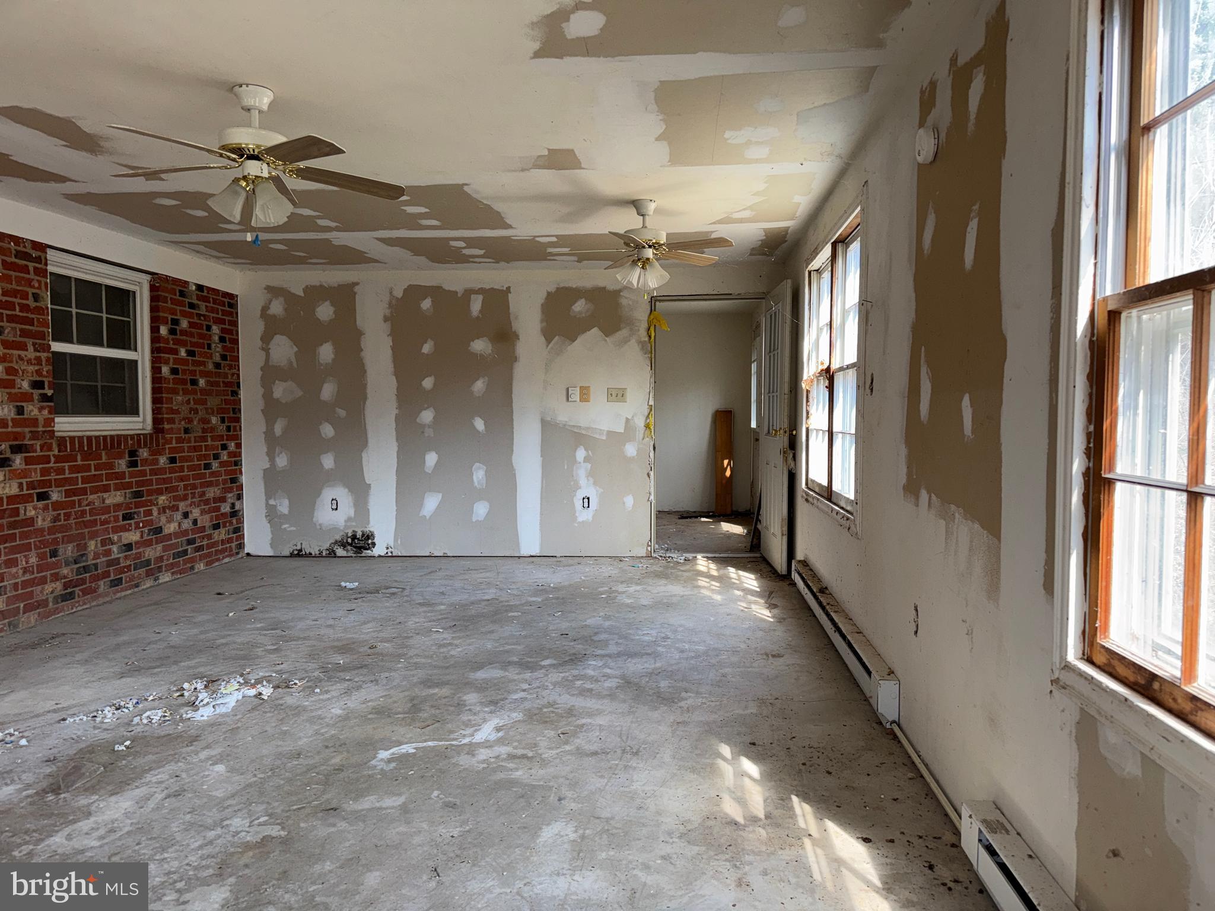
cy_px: 456
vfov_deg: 56.8
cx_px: 608
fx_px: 842
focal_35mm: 24
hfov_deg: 71.6
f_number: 1.78
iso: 50
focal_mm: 6.76
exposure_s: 1/152
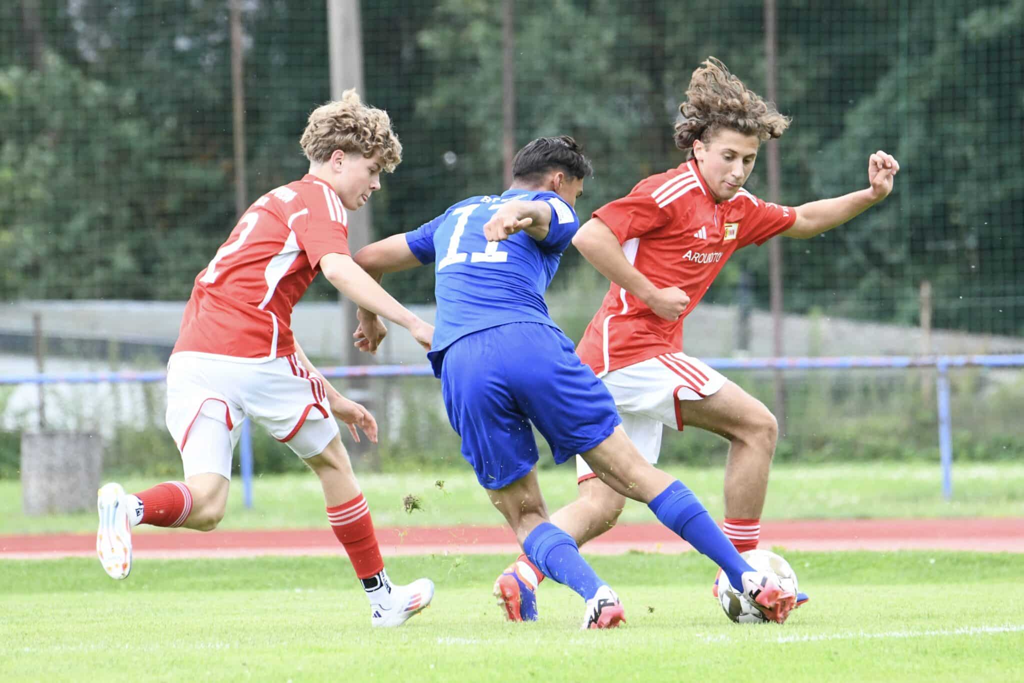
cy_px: 342
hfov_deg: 5.2
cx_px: 512
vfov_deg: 3.4
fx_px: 11376
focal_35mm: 400
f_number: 8
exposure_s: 1/1600
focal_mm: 400
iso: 4000
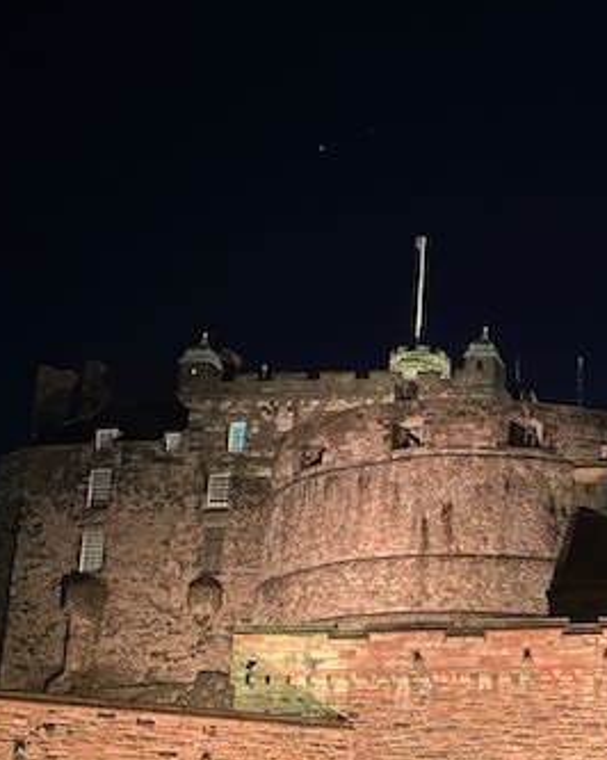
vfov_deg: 30.6
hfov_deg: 22.8
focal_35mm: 61
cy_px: 552
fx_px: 1371
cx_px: 739
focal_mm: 4.2
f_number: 1.6
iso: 500
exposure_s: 1/12
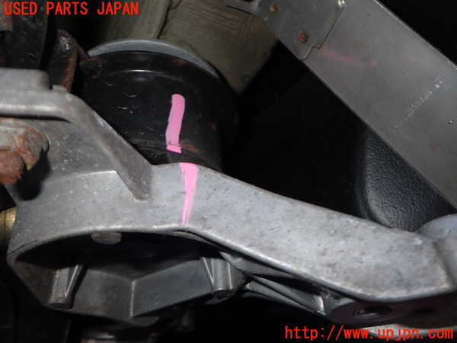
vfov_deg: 46.8
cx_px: 228
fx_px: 396
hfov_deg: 60.0
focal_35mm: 30
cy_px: 172
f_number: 6.3
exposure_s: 1/30
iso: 200
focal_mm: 5.4
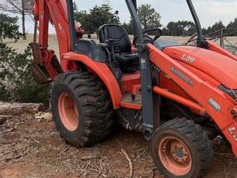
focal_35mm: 45
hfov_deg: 39.9
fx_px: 308
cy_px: 106
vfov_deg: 32.0
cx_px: 200
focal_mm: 6.76
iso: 100
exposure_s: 1/849
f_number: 1.78
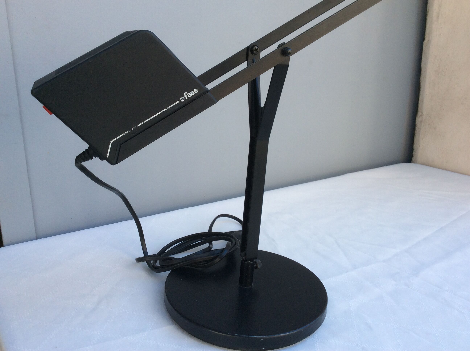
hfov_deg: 56.9
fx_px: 434
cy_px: 176
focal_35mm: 32
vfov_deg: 44.1
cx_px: 235
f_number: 2.4
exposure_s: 1/217
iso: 32
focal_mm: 3.3
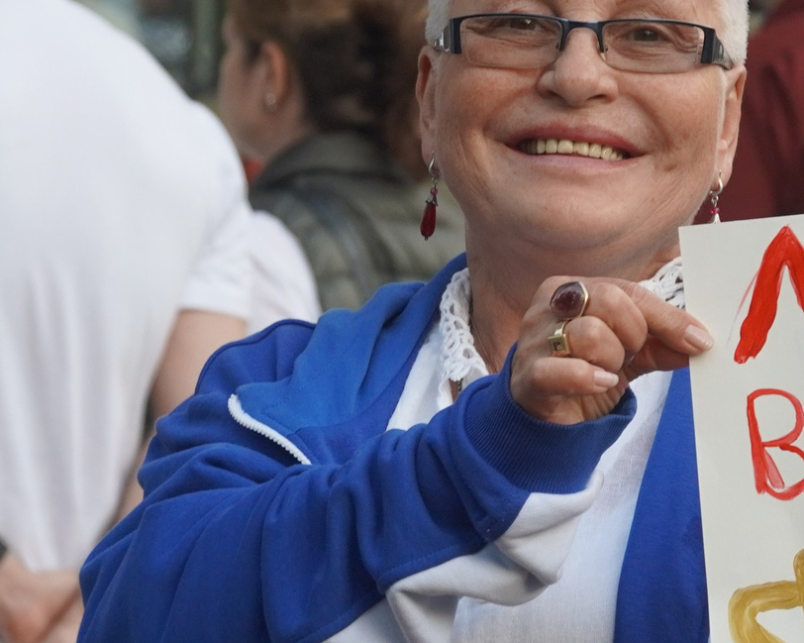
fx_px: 8765
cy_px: 149
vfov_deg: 4.2
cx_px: 780
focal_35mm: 368
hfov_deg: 5.2
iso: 400
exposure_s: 1/160
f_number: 5.6
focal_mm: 83
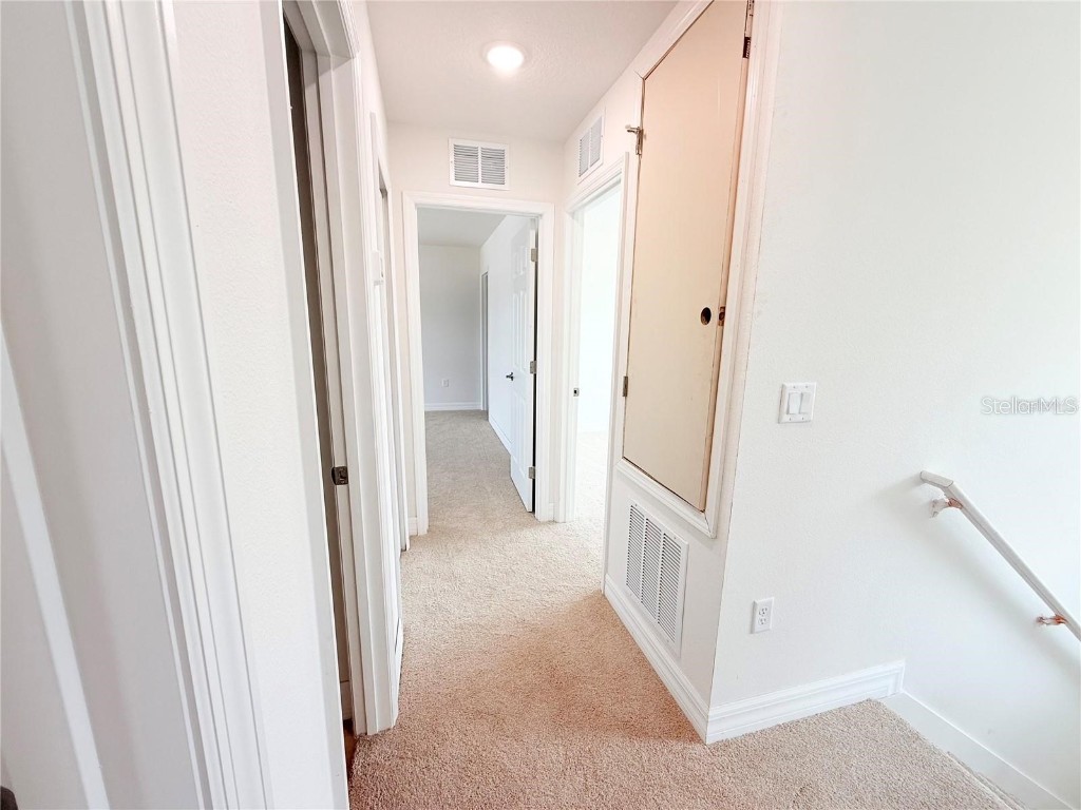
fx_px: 437
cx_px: 540
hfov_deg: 102.1
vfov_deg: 85.7
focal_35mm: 14
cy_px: 405
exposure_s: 1/120
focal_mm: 2.22
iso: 80
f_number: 2.2
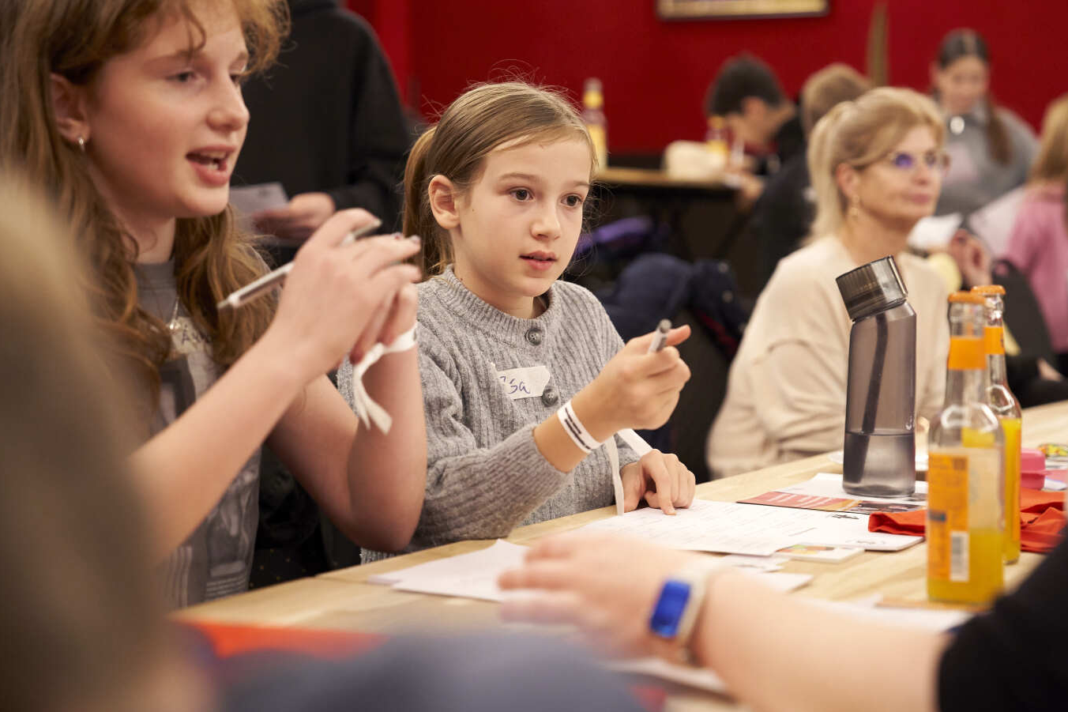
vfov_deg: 19.2
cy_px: 351
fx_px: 2106
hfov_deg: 28.4
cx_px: 572
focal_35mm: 71
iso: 2500
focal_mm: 64
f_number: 2.8
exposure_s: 1/125
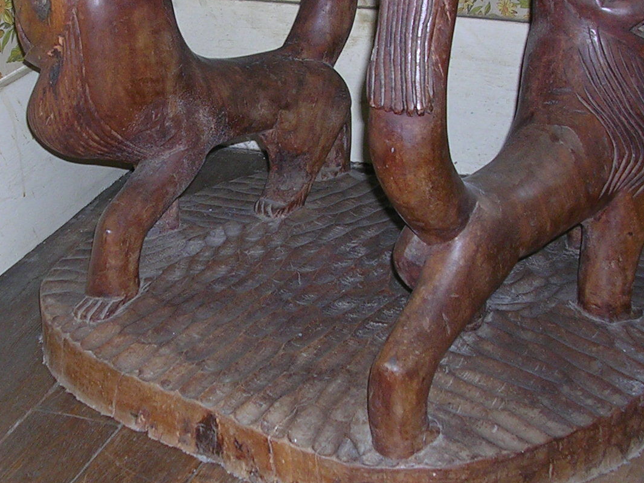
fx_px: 1358
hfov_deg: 26.5
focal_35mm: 73
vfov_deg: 20.1
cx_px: 208
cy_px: 181
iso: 50
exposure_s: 1/60.1
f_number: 2.8
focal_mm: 5.8
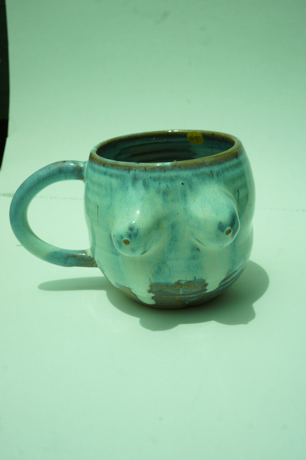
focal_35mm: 37
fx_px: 473
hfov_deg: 35.9
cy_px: 230
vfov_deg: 51.9
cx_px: 153
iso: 100
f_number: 13
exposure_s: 1/200
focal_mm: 25
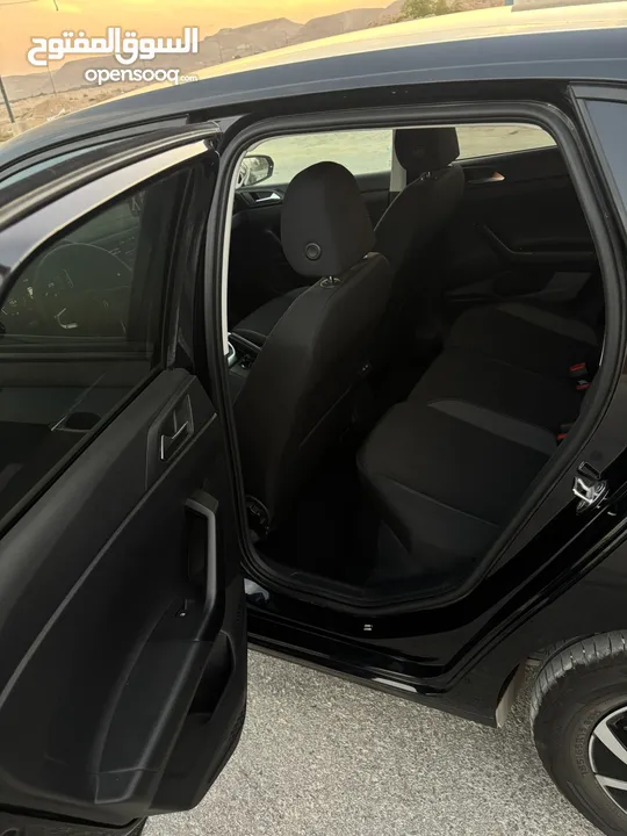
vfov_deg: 67.3
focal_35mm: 26
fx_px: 628
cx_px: 314
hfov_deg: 53.1
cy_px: 418
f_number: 1.6
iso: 200
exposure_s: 1/60
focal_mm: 5.96
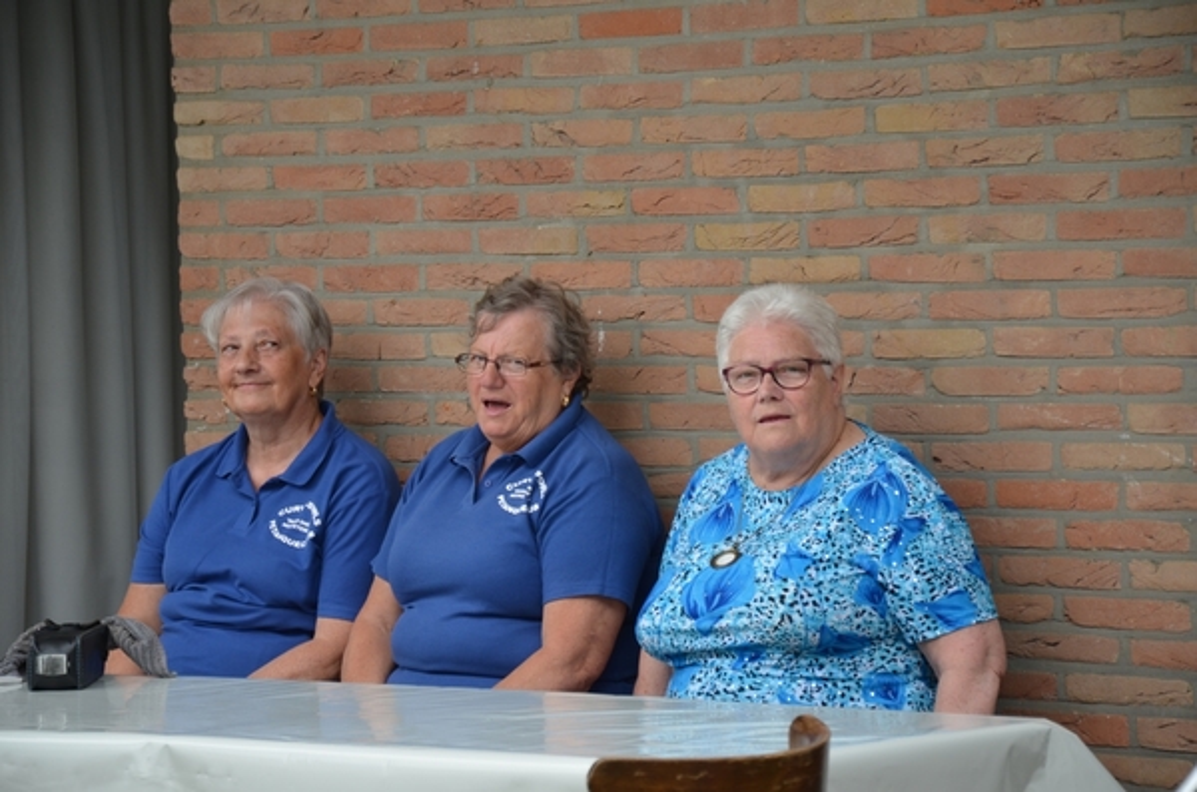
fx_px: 4876
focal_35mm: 147
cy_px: 396
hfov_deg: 14.0
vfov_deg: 9.3
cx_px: 598
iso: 200
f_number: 5.6
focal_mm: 98
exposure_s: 1/125
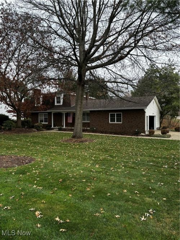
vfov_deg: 67.3
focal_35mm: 26
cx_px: 90
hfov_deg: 53.0
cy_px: 120
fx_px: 180
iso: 50
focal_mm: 5.96
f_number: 1.6
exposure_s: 1/618
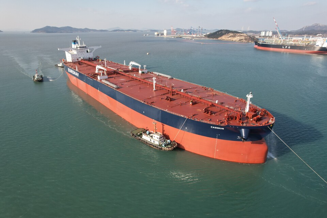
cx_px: 164
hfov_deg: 78.6
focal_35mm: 22
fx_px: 200
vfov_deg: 57.2
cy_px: 109
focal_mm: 8.38
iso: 110
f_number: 2.8
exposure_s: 1/350
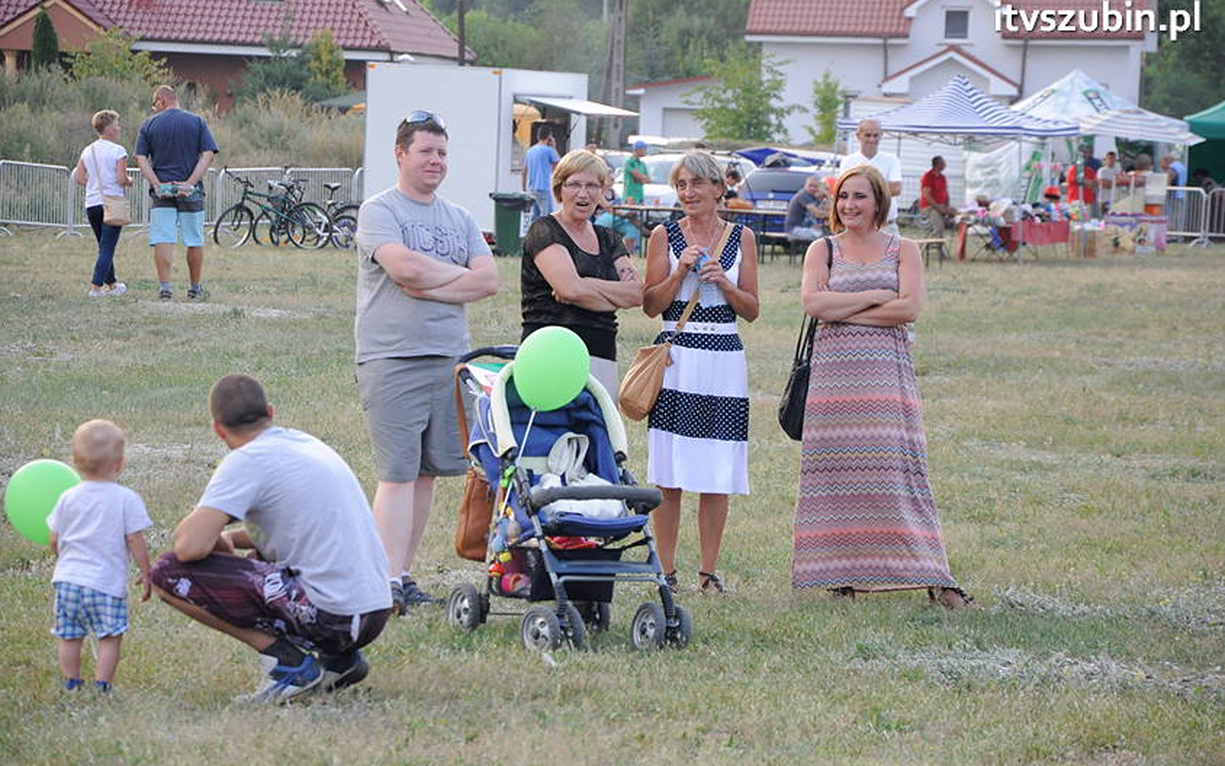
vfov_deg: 8.1
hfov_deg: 13.0
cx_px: 615
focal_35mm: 162
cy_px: 378
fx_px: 5394
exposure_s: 1/250
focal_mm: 105
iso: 1000
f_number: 5.6
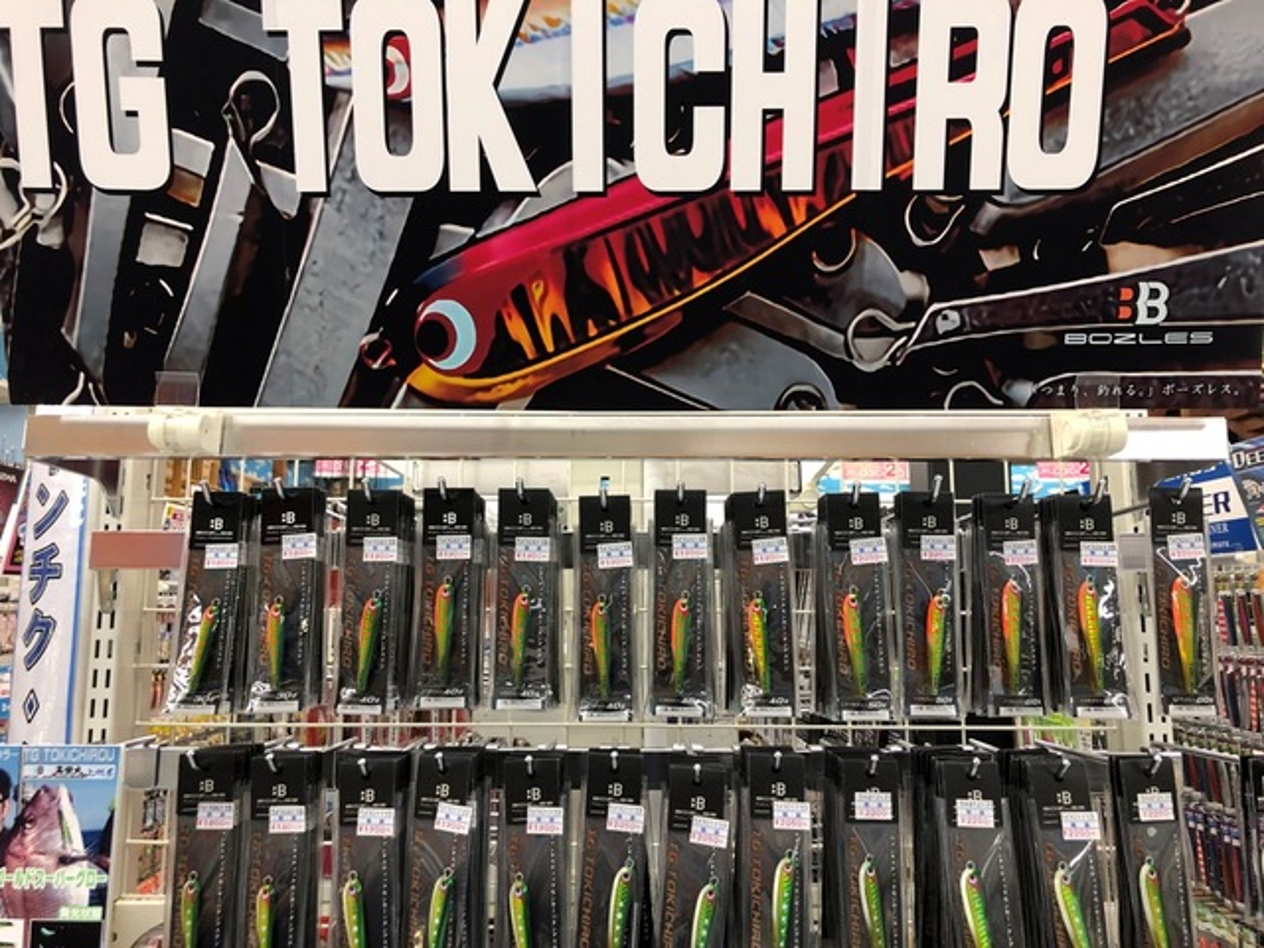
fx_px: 1022
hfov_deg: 63.4
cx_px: 632
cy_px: 474
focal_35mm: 28
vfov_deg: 49.7
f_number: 1.8
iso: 32
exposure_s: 1/25
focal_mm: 3.99
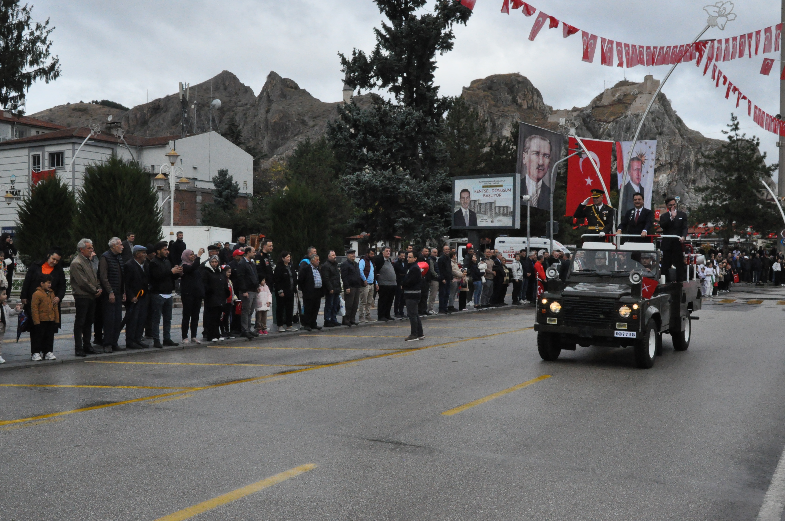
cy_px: 260
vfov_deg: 34.1
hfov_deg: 49.6
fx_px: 849
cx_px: 392
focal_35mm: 39
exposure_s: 1/1250
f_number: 18
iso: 3200
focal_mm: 26
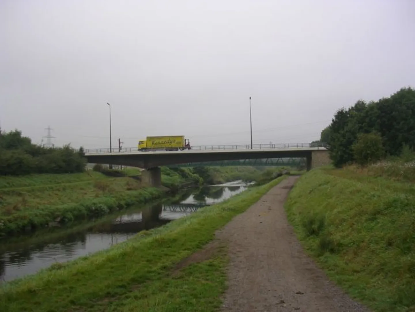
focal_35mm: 38
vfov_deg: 37.7
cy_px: 156
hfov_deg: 49.0
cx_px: 208
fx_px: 456
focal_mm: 5.8
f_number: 2.8
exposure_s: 1/465
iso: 50
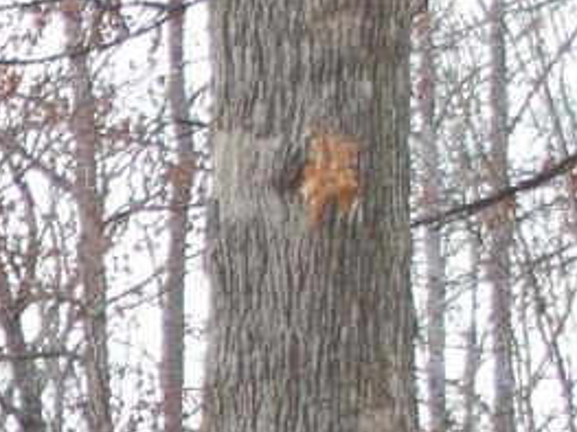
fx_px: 3682
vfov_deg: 6.6
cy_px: 797
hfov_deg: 8.3
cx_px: -748
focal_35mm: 221
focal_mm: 28
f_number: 4.5
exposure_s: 1/200
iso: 400
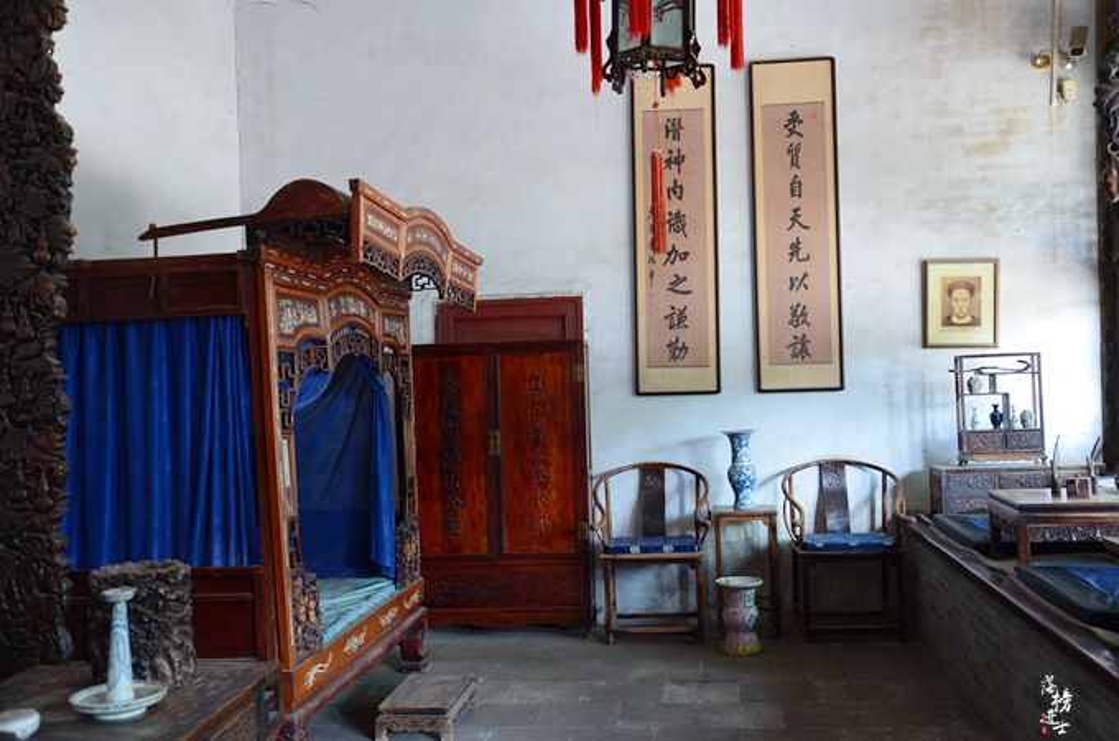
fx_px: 1116
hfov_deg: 53.2
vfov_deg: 36.7
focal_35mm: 36
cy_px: 370
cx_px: 560
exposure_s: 1/30
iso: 800
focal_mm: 24
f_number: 3.8
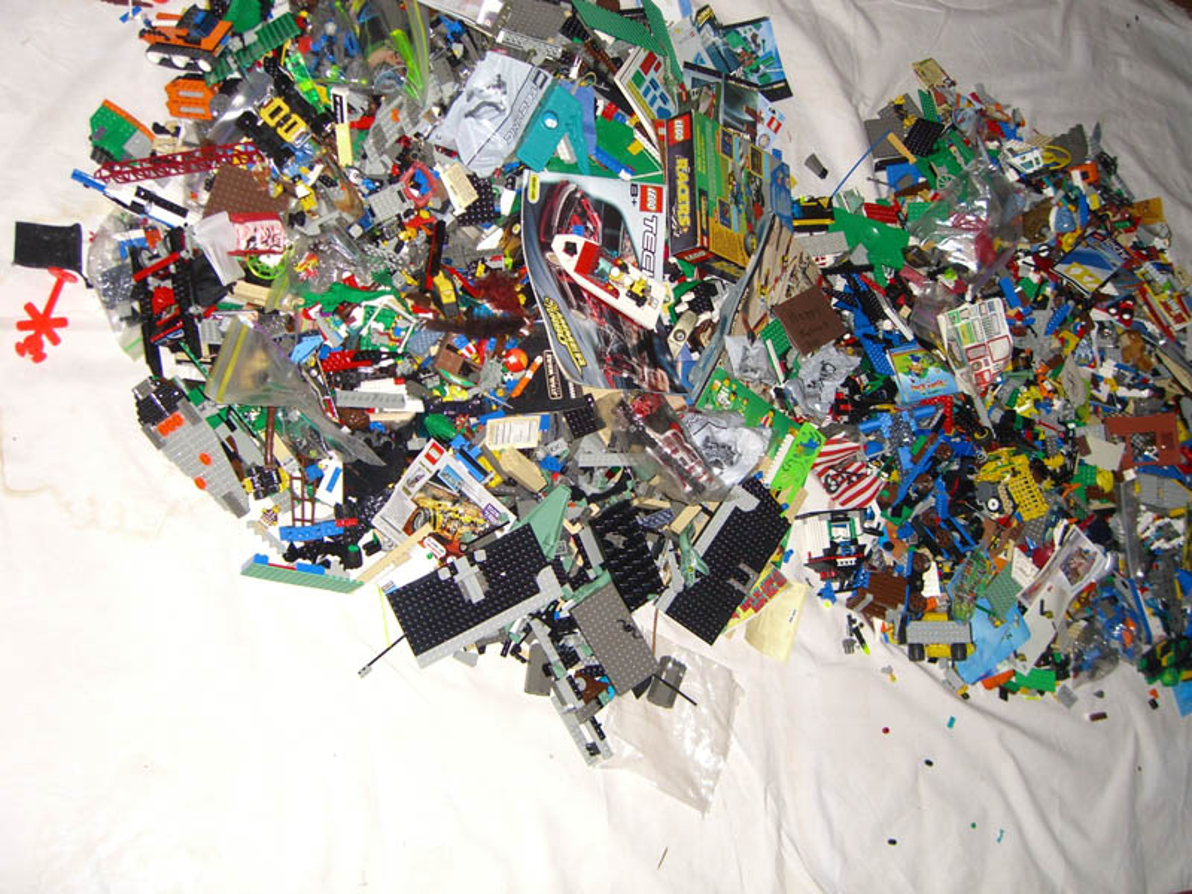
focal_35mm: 38
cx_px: 596
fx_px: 1309
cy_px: 447
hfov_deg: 49.0
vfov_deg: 37.7
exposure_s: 1/60
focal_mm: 7.9
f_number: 2.8
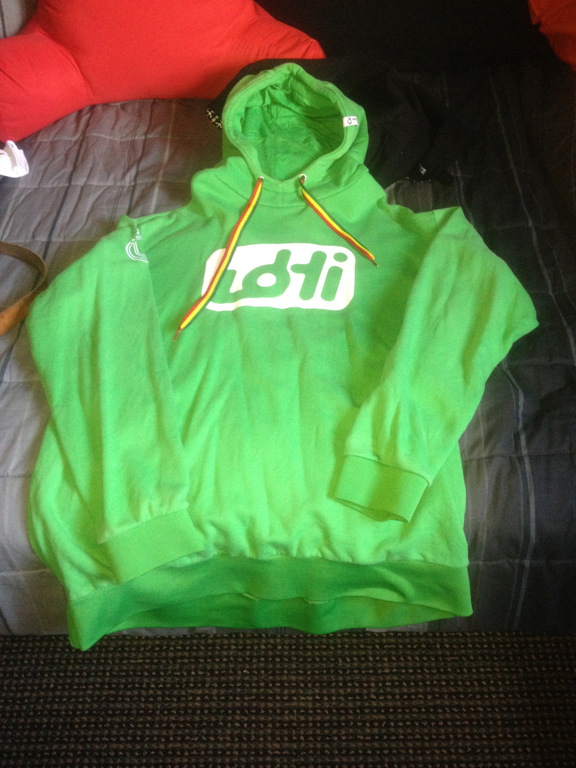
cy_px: 384
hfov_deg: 40.7
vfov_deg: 52.6
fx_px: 777
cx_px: 288
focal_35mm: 35
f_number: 2.4
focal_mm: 4.28
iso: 250
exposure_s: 1/17
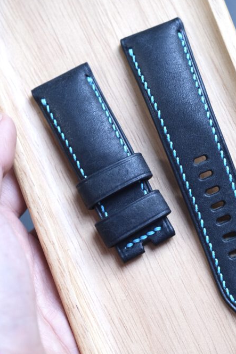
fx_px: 1299
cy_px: 194
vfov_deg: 15.5
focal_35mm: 132
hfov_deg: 10.4
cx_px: 147
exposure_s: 1/80
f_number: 4.5
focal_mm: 60
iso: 1000
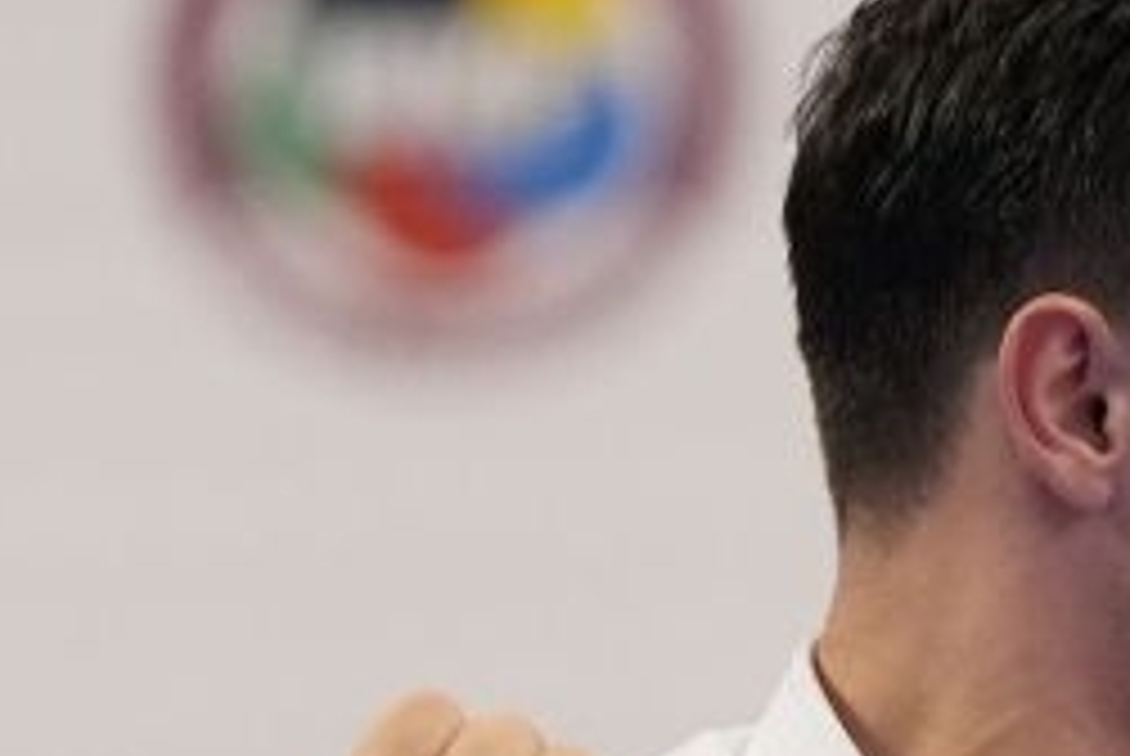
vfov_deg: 1.4
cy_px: 1935
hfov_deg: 2.0
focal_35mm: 1010
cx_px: 1738
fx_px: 31739
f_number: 2.8
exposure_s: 1/1000
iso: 2500
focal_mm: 141
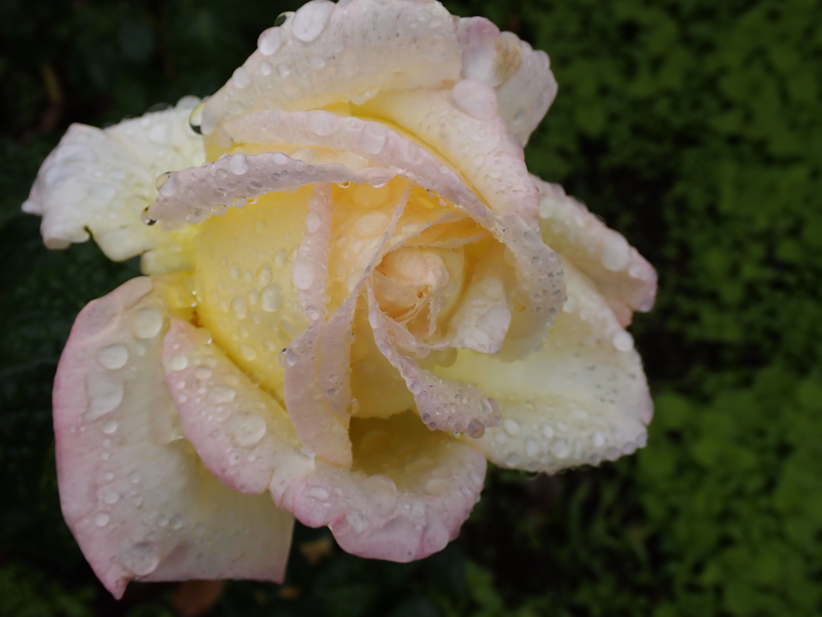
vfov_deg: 32.9
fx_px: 1045
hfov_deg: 42.9
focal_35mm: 44
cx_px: 411
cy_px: 308
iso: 100
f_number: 4
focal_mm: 7.84
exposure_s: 1/500
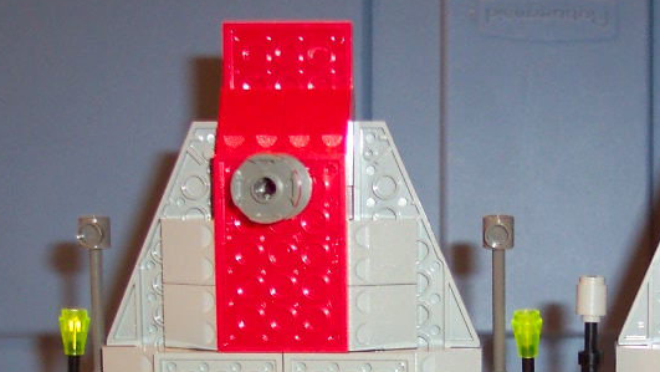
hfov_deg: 25.7
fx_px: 1418
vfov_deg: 14.6
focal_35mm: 81
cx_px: 539
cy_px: 394
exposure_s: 1/30
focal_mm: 8
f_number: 2.8
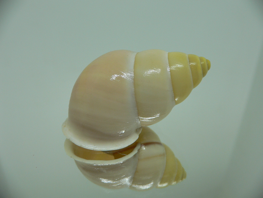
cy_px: 99
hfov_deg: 52.6
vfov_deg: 40.7
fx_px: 266
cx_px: 132
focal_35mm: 35
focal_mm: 4.6
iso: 100
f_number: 2.8
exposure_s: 1/60
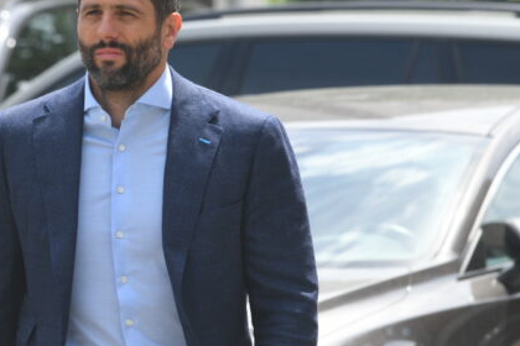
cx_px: 121
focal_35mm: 488
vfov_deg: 2.8
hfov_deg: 4.2
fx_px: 7048
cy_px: 230
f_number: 6.3
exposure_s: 1/320
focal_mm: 200
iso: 200
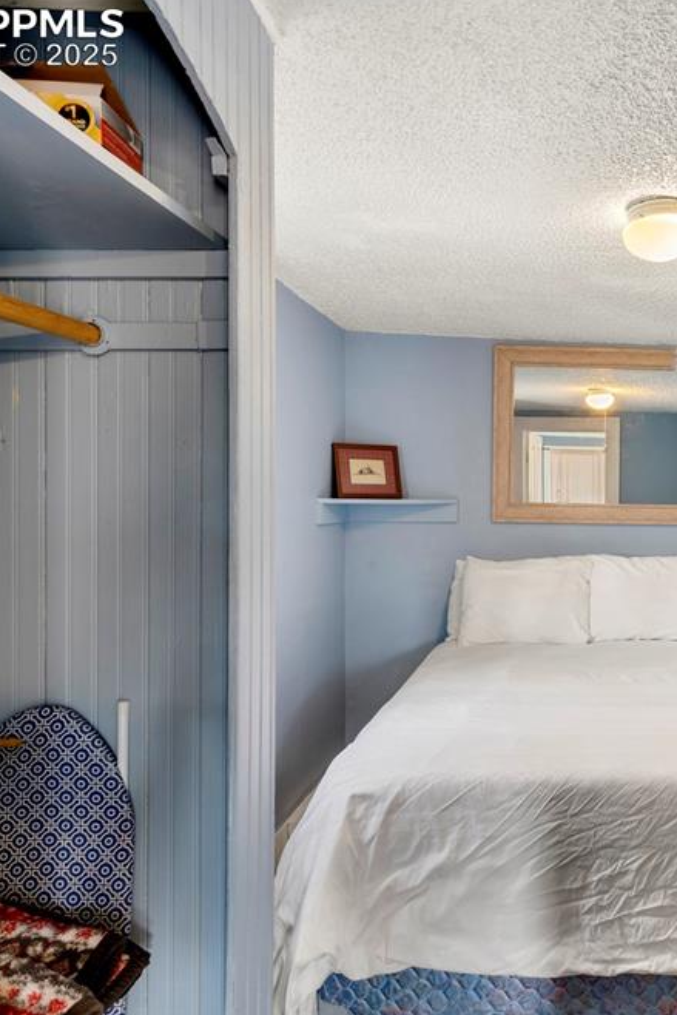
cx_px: 605
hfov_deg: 42.7
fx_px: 789
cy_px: 508
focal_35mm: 28
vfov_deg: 65.5
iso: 400
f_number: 11
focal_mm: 18
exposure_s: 1.6
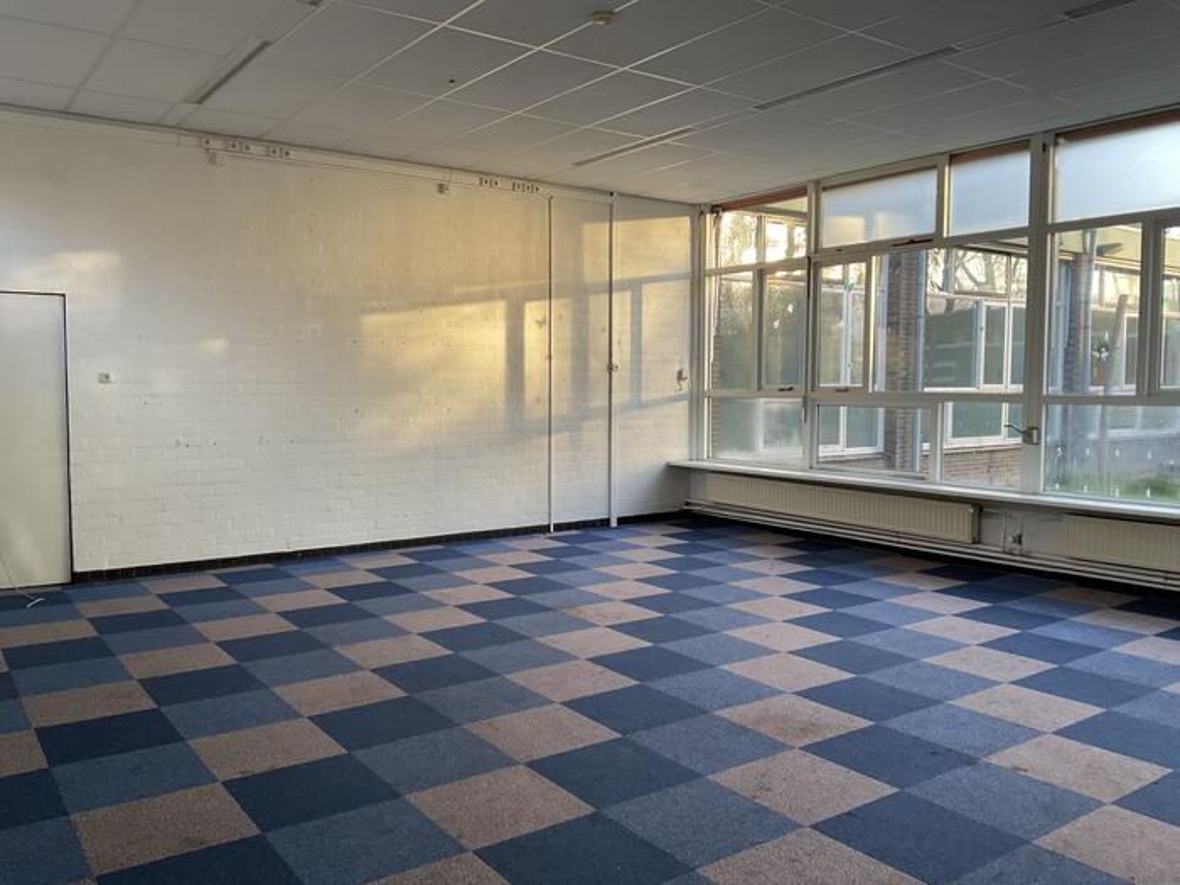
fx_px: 989
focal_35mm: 29
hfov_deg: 61.7
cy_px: 442
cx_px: 590
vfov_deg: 48.2
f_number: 1.8
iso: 50
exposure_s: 1/100
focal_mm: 3
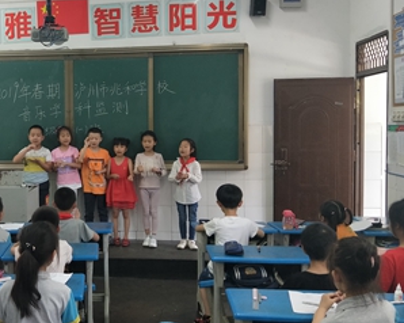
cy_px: 149
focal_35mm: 41
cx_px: 79
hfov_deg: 42.7
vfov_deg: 36.4
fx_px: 490
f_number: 1.7
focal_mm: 4.27
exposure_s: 1/50
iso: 110
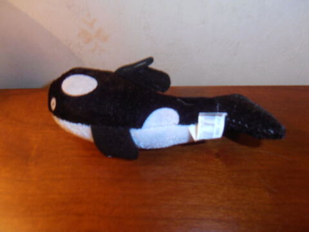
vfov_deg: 56.8
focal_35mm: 24
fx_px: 214
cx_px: 154
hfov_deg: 71.6
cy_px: 116
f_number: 3
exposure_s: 1/30
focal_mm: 4.2
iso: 125
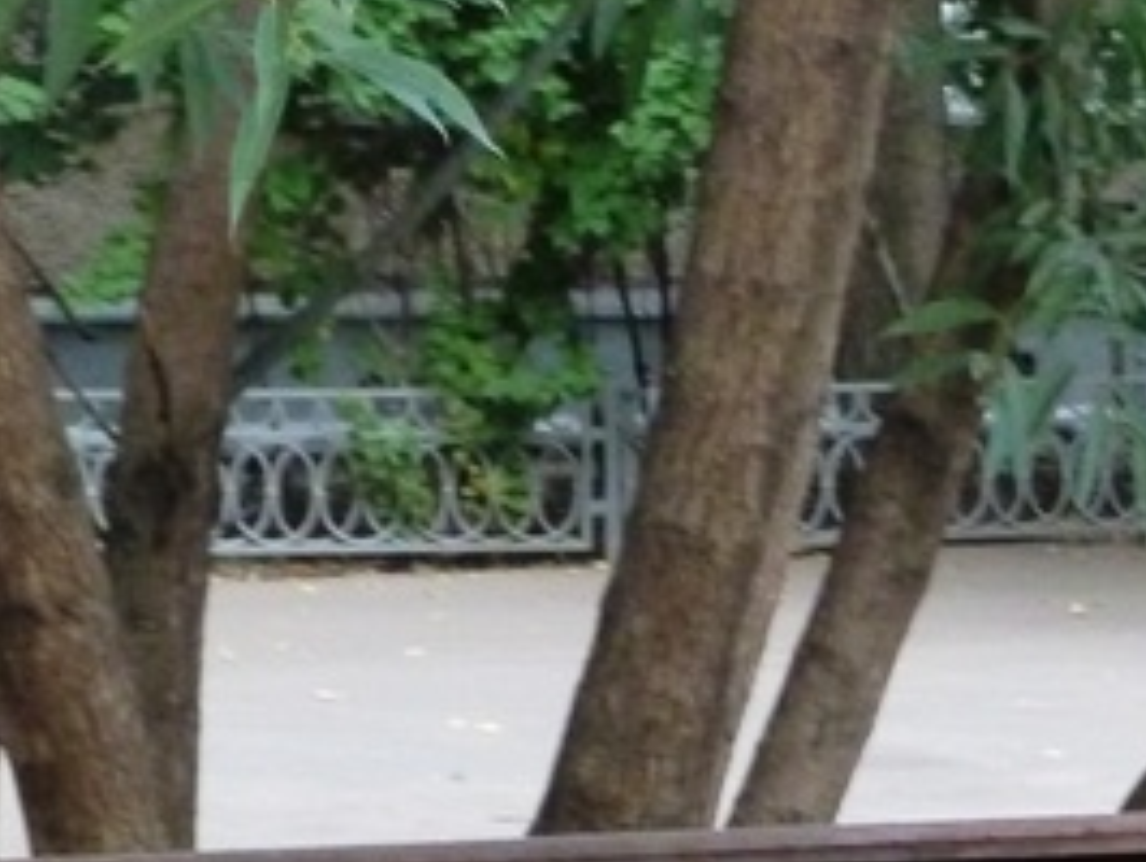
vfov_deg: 7.2
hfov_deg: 9.7
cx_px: 1439
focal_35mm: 200
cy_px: 1599
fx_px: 6627
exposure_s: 1/40
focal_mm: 8.5
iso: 400
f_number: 3.8
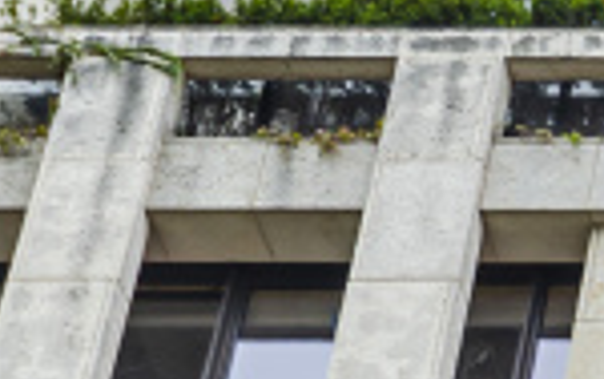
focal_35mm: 212
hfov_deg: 8.7
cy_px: 1202
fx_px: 3488
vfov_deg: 5.7
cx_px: 1587
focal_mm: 19
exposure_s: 1/100
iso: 100
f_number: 8
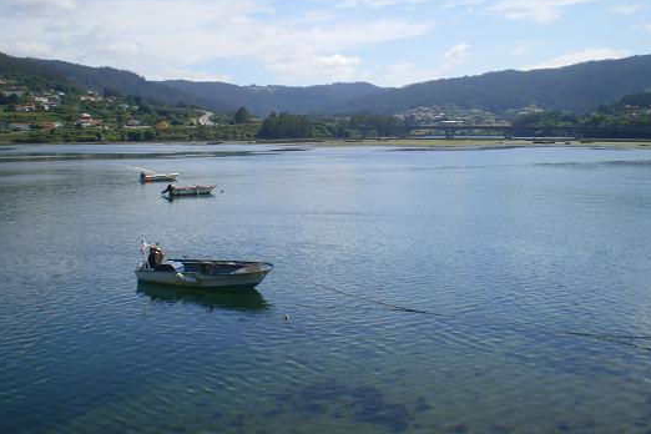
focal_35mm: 40
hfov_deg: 48.5
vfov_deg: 33.4
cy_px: 212
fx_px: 723
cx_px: 326
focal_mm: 6.3
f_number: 4.6
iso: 64
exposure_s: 1/400
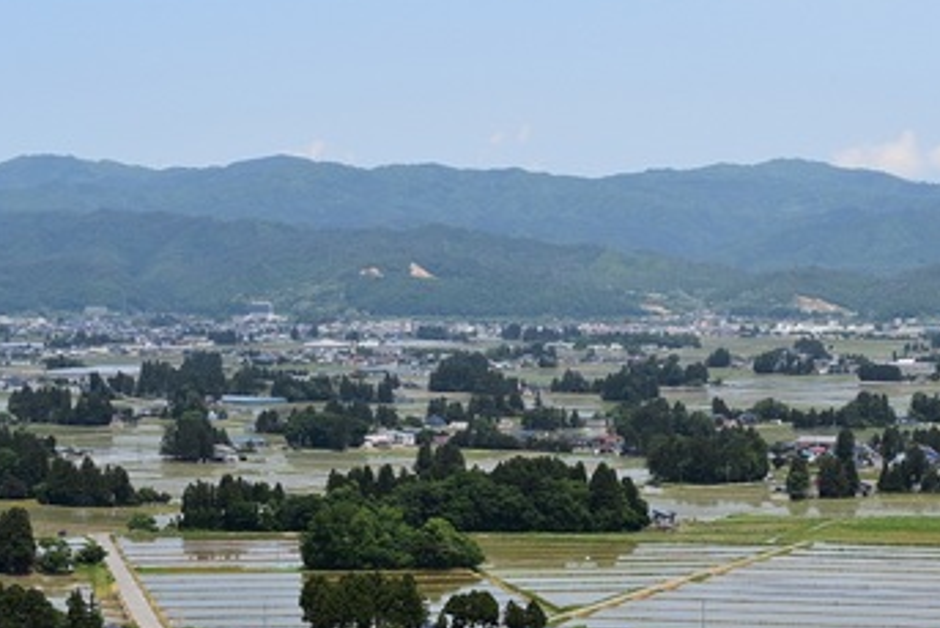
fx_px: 3187
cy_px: 370
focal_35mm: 122
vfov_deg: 11.2
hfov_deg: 16.8
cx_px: 537
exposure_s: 1/500
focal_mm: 62
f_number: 11
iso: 400
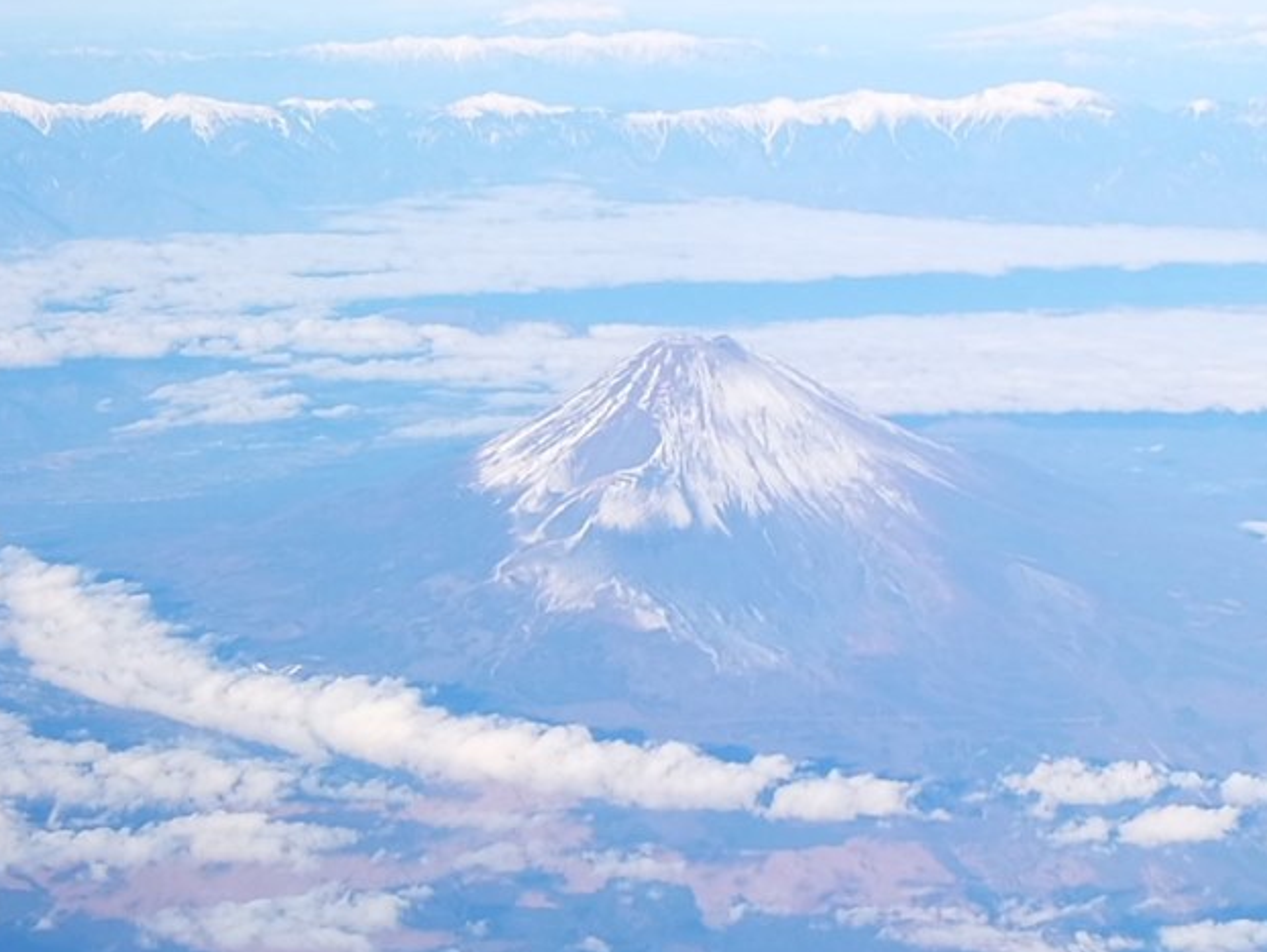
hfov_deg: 15.8
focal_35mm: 125
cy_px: 497
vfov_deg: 11.9
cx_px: 711
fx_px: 4577
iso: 50
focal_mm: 4.5
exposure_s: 1/1003
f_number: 2.2
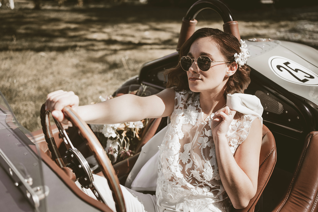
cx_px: 159
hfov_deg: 54.4
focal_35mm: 35
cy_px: 106
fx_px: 309
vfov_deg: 37.9
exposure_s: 1/200
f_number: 2.8
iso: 250
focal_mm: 35
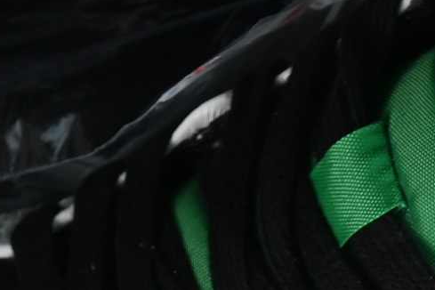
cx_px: 491
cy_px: 608
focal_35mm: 427
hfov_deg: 4.8
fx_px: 5159
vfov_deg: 3.2
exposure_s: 1/50
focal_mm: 50
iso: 160
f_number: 6.3
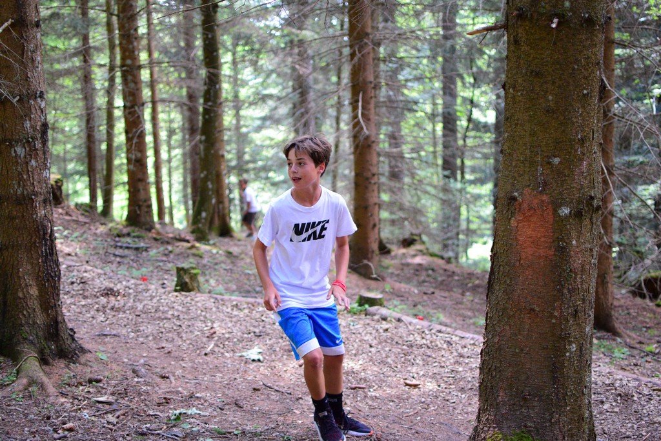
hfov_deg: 37.8
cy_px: 220
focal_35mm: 52
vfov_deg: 25.8
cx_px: 330
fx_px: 964
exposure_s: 1/500
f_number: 1.8
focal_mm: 35
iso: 2200
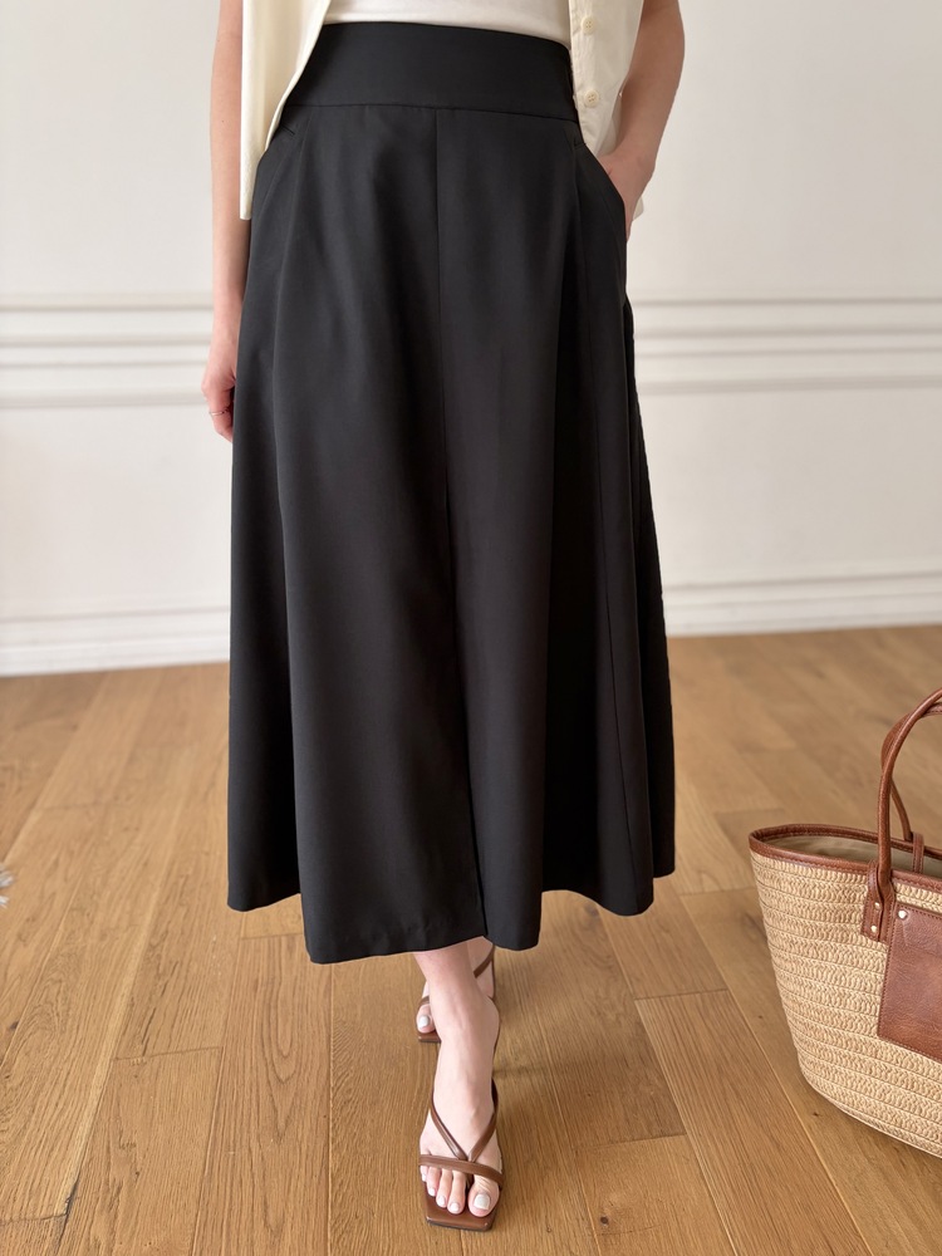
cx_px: 471
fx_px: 943
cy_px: 628
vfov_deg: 67.3
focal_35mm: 26
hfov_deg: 53.1
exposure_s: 1/65
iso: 125
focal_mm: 5.96
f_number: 1.6
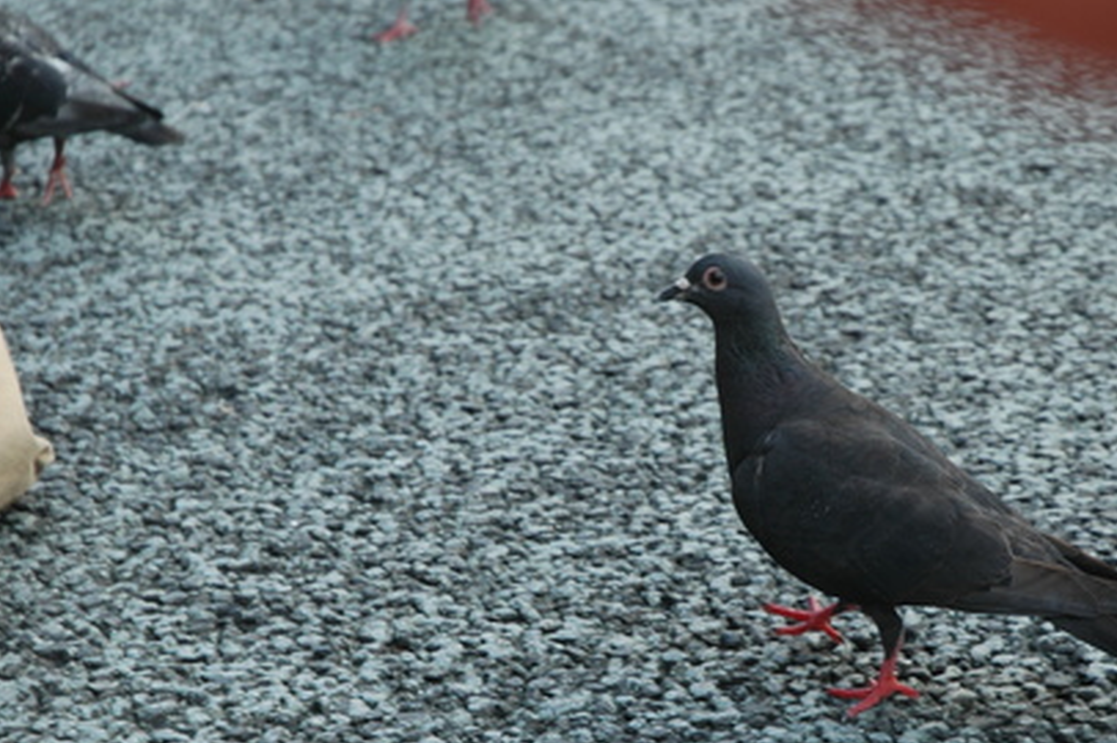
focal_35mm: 124
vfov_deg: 11.0
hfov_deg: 16.5
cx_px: 809
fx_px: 3844
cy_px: 502
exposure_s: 1/125
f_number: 5.6
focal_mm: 56
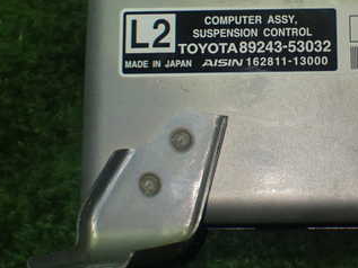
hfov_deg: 21.7
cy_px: 54
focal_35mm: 89
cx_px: 285
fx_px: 921
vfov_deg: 16.5
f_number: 3.1
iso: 320
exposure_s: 1/50
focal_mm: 8.4
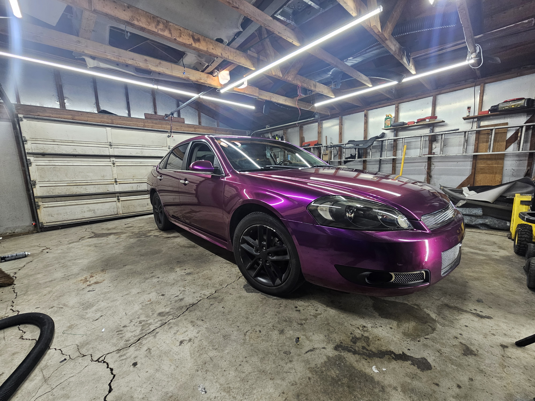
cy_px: 200
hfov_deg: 106.2
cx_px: 268
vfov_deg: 89.9
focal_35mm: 13
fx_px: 201
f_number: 2.2
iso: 80
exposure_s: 1/60
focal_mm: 2.2
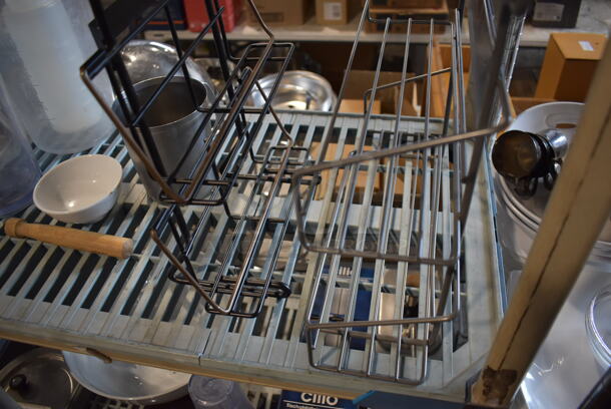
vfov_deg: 48.0
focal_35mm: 27
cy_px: 204
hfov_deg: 67.3
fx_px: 459
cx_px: 306
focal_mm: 18
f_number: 3.5
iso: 800
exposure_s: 1/125
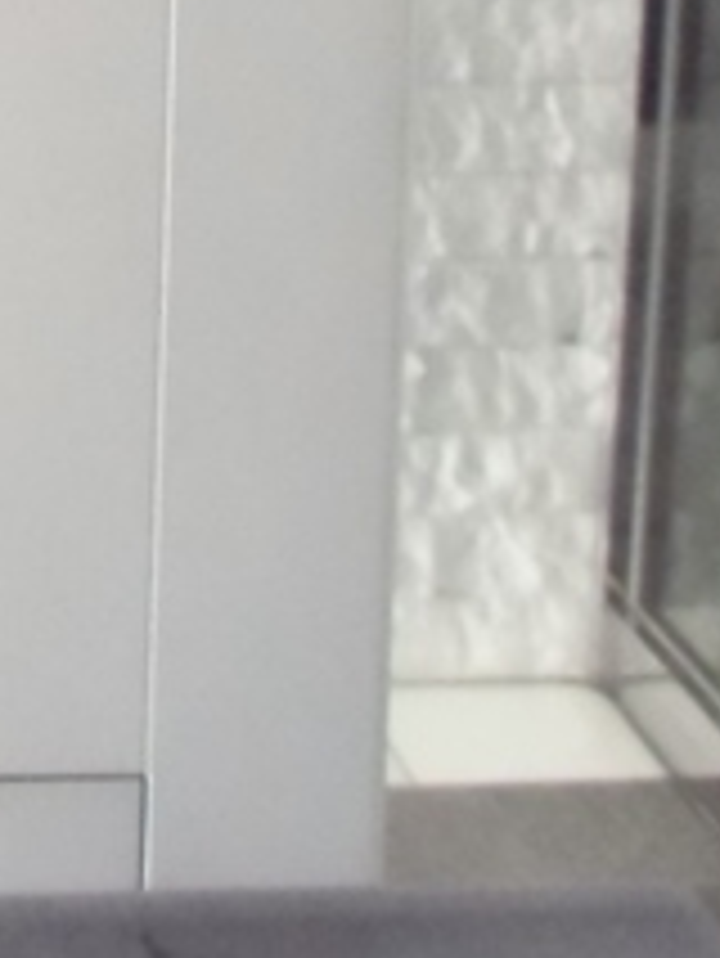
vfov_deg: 20.0
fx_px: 2493
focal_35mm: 90
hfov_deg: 15.2
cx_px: -364
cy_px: -279
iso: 800
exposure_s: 1/25
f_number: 3
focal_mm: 4.24
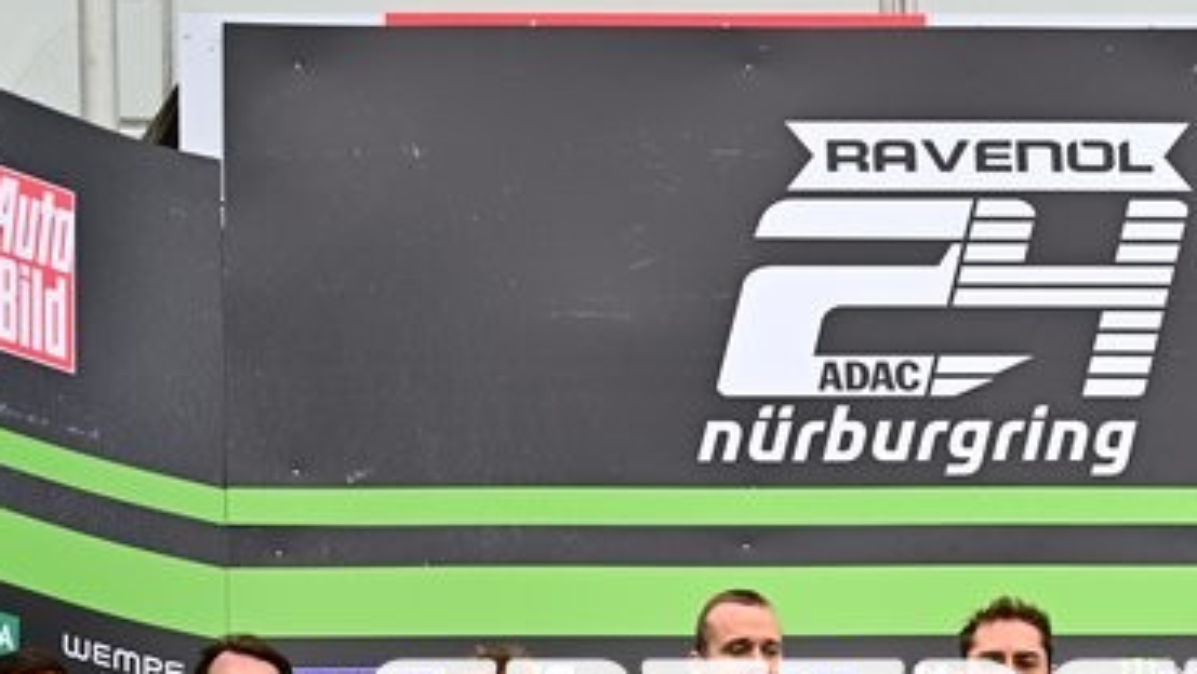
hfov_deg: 7.9
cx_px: 1017
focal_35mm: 272
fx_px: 8638
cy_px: 773
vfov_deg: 4.5
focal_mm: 120
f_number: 2.8
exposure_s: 1/500
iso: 200
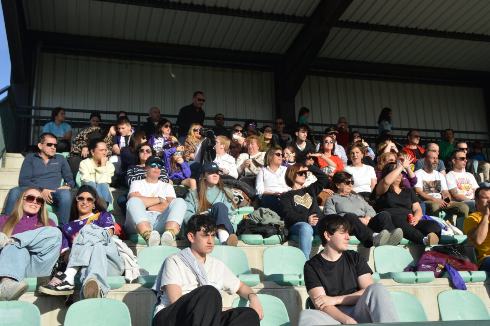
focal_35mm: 40
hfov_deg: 48.0
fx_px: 551
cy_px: 163
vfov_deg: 33.0
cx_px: 245
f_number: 9
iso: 100
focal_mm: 27
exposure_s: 1/320
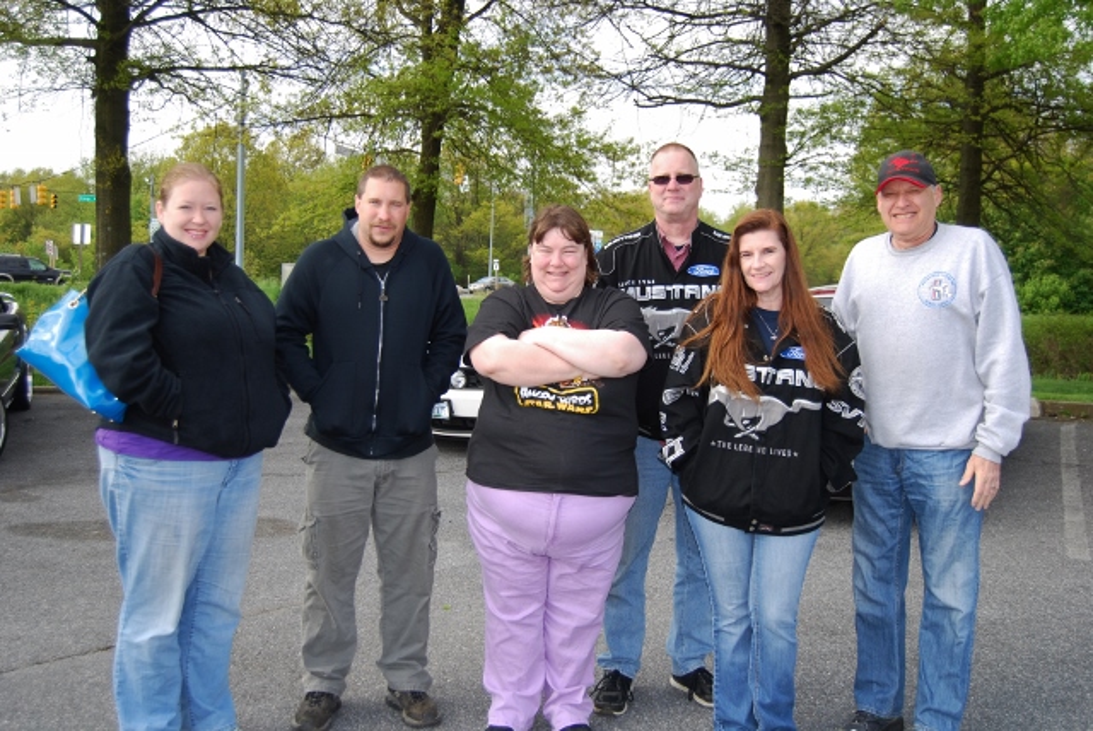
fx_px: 1094
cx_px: 546
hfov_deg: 53.1
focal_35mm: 36
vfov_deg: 36.9
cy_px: 366
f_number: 4
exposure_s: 1/160
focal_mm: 24
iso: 100
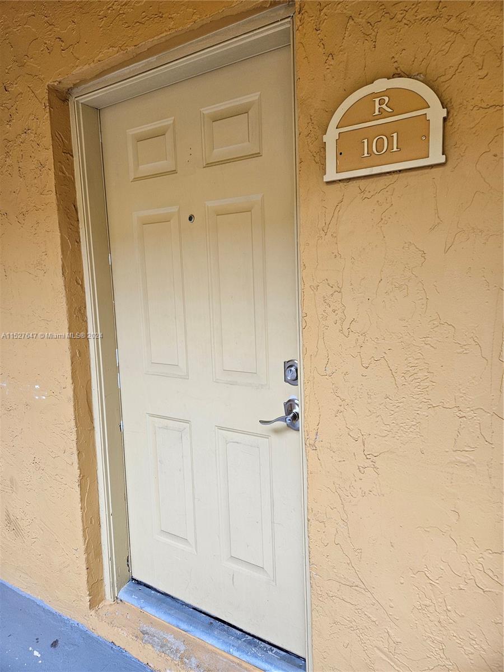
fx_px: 446
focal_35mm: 23
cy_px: 336
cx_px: 252
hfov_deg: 58.9
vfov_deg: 73.9
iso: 64
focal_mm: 5.4
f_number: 1.8
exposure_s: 1/120
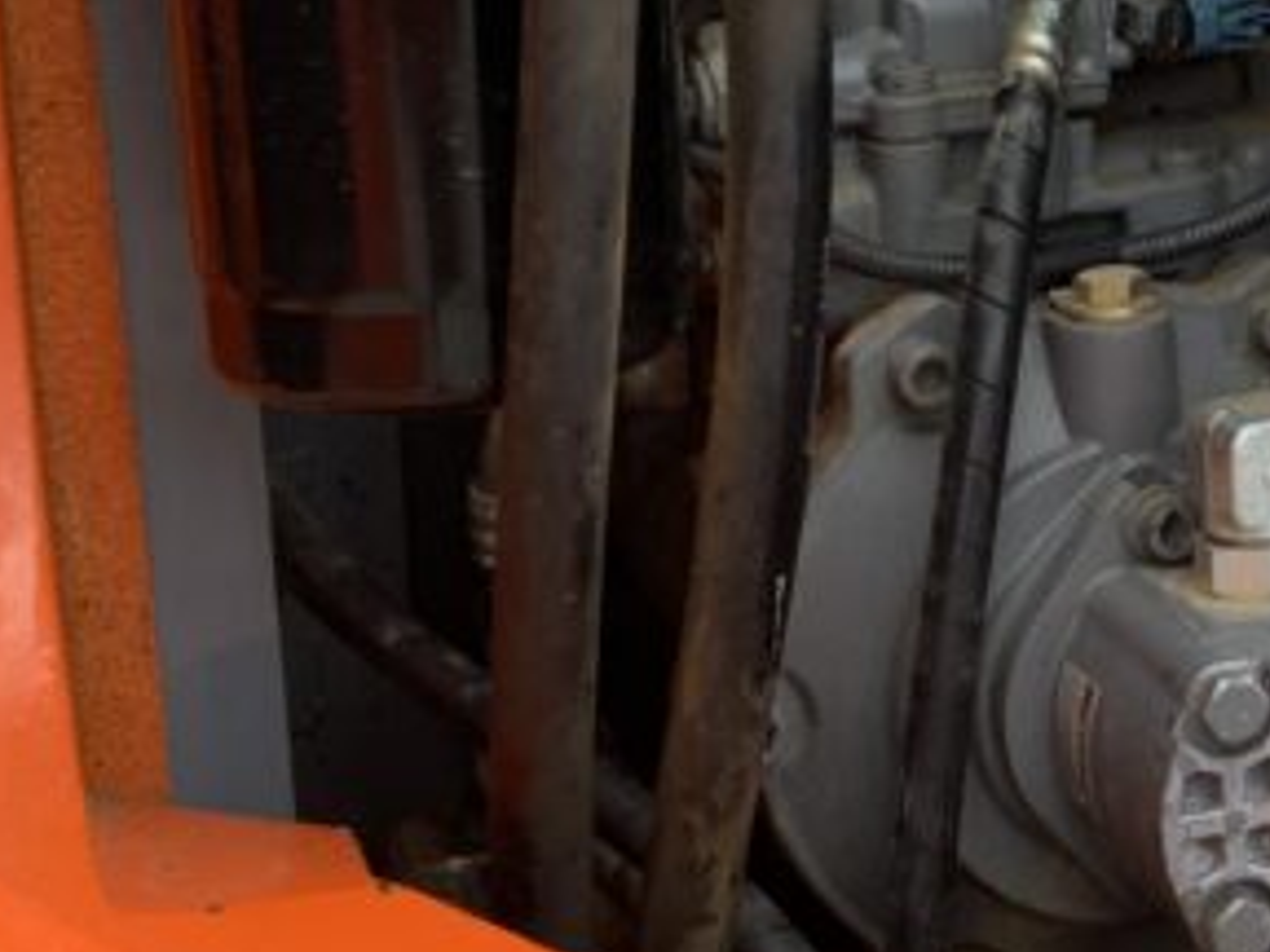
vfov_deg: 14.2
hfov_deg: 18.0
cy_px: 62
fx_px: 3779
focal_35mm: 103
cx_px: 1565
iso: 16
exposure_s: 1/322
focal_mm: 3
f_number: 1.8
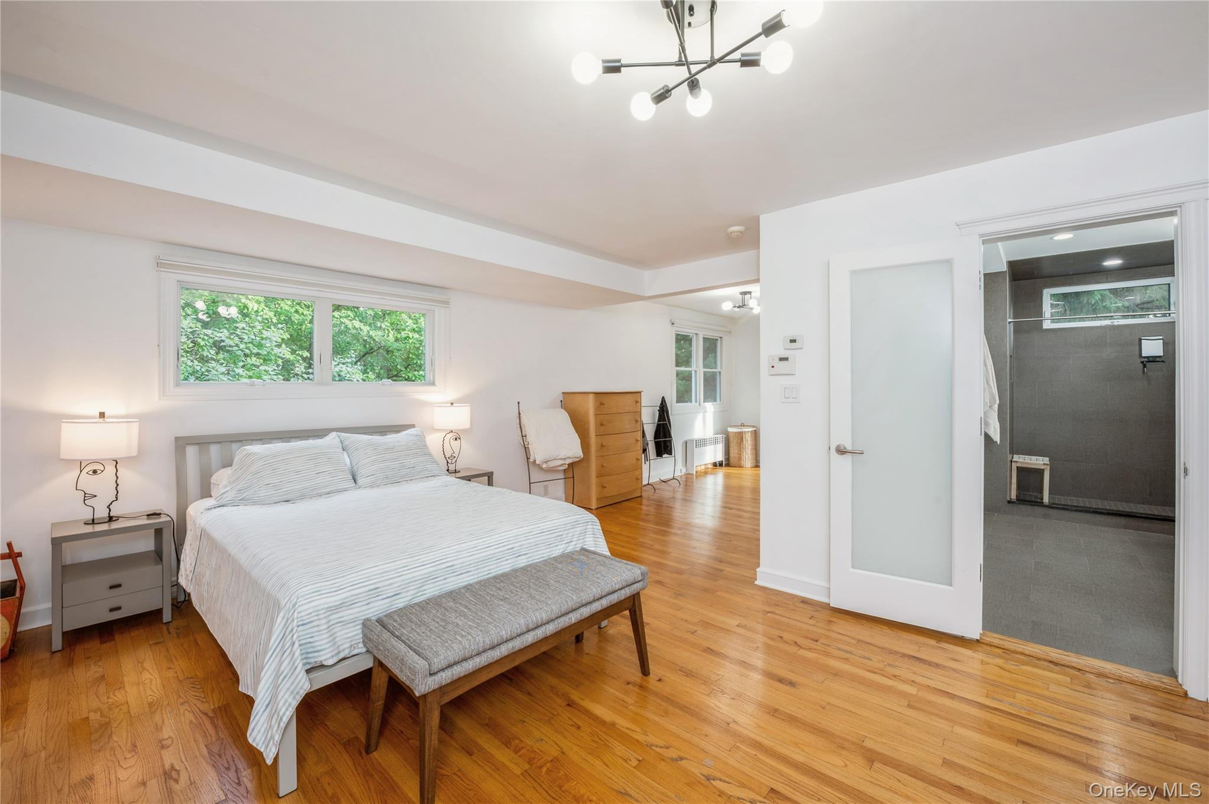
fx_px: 470
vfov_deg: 81.1
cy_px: 402
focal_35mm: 14
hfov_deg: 104.3
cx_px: 604
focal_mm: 14
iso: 200
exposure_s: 1/4
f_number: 11
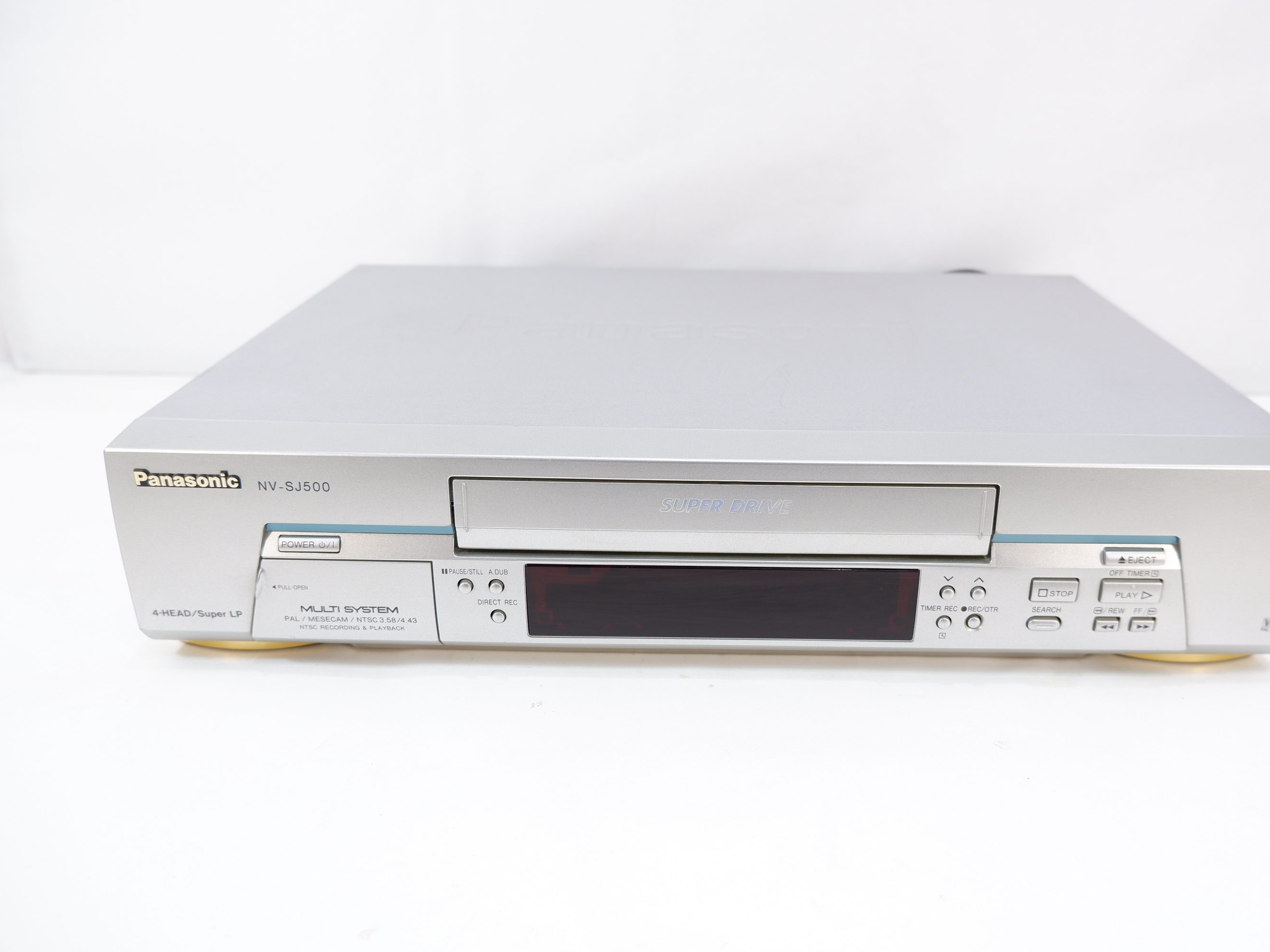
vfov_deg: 54.9
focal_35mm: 25
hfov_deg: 69.2
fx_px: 917
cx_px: 704
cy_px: 476
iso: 200
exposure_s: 1/60
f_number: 3.5
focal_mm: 15
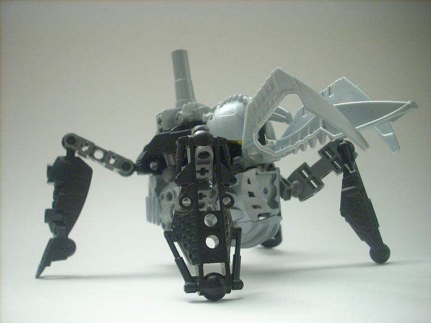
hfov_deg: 50.1
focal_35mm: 37
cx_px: 216
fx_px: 461
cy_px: 162
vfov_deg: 38.7
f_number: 2.8
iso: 270
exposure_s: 1/4
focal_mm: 6.2
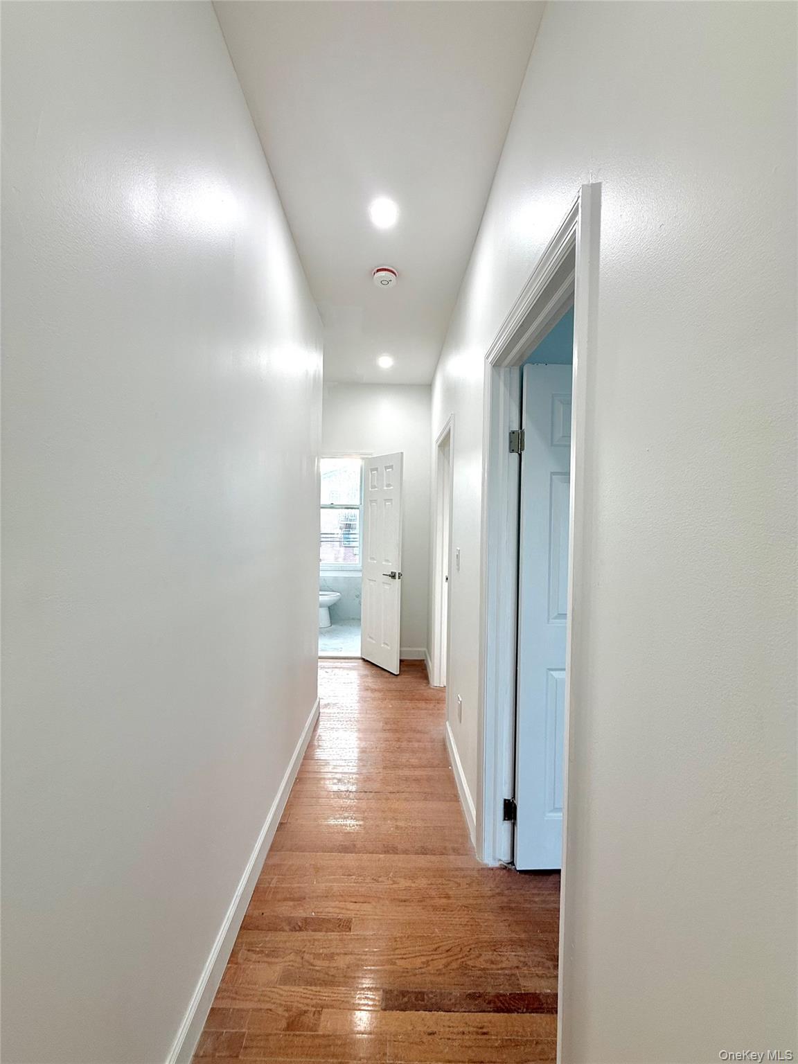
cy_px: 532
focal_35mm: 14
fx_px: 430
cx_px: 399
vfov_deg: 102.1
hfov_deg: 85.7
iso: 80
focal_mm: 2.22
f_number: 2.2
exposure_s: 1/120
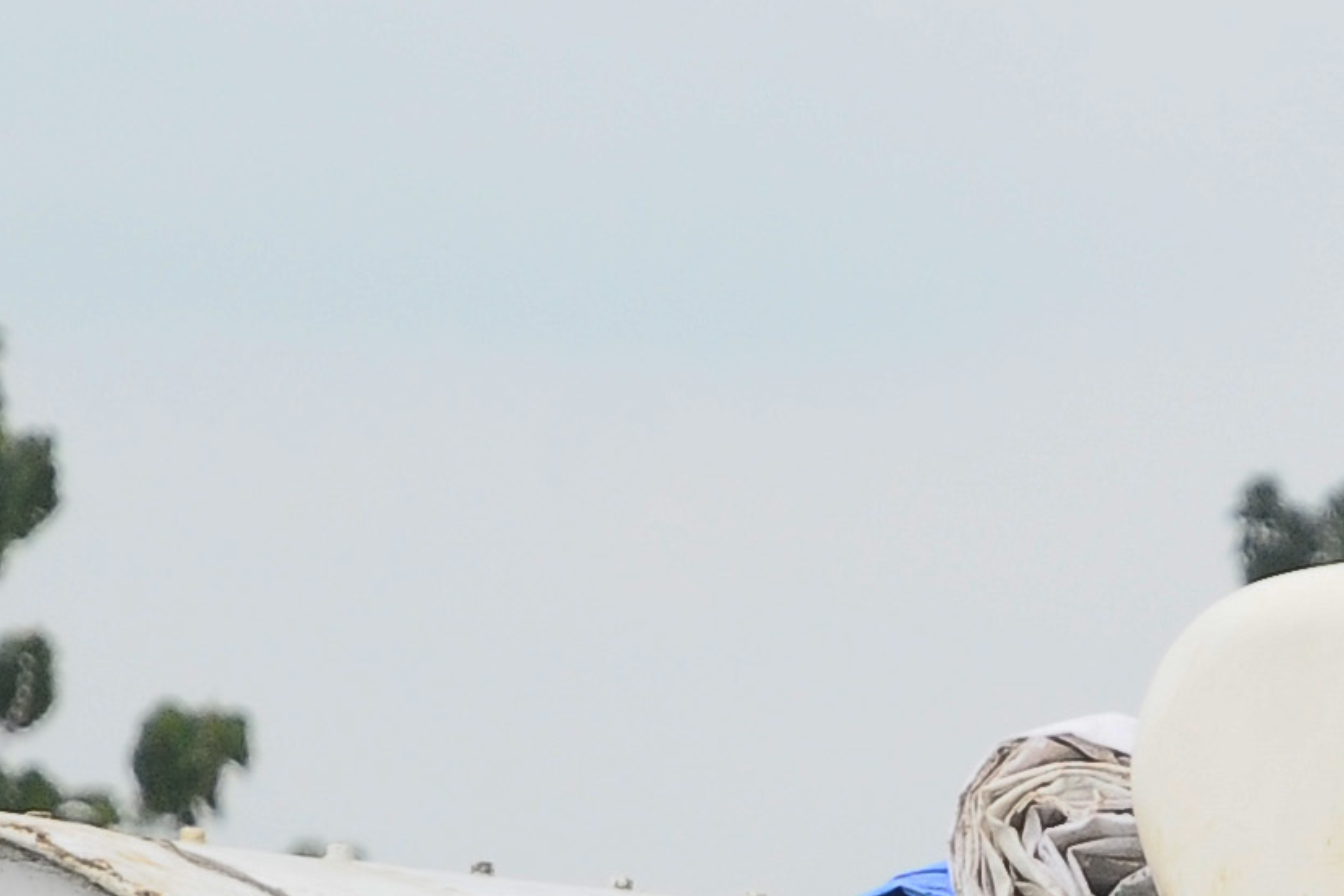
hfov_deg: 3.1
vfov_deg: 2.1
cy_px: 1659
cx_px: 1615
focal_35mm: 661
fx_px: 24656
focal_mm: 85
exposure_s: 1/800
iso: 250
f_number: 5.6
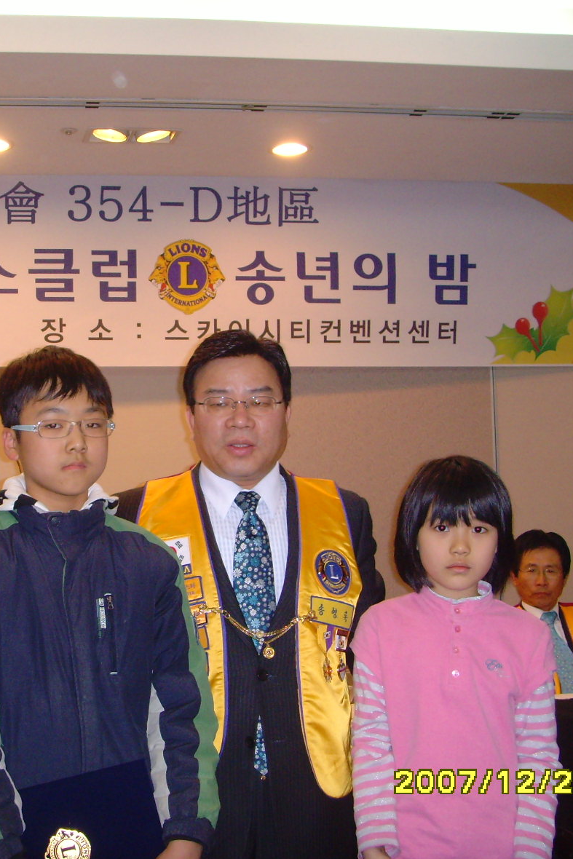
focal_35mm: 55
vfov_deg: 36.2
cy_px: 435
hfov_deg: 24.2
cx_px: 103
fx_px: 1313
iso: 200
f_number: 3.5
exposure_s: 1/45
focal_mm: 6.6
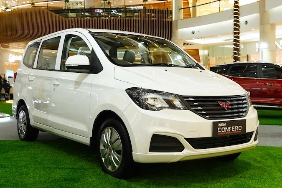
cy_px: 94
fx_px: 188
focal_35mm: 24
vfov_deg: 53.1
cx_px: 141
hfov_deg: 73.7
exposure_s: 1/200
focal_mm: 16
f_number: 2.2
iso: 640
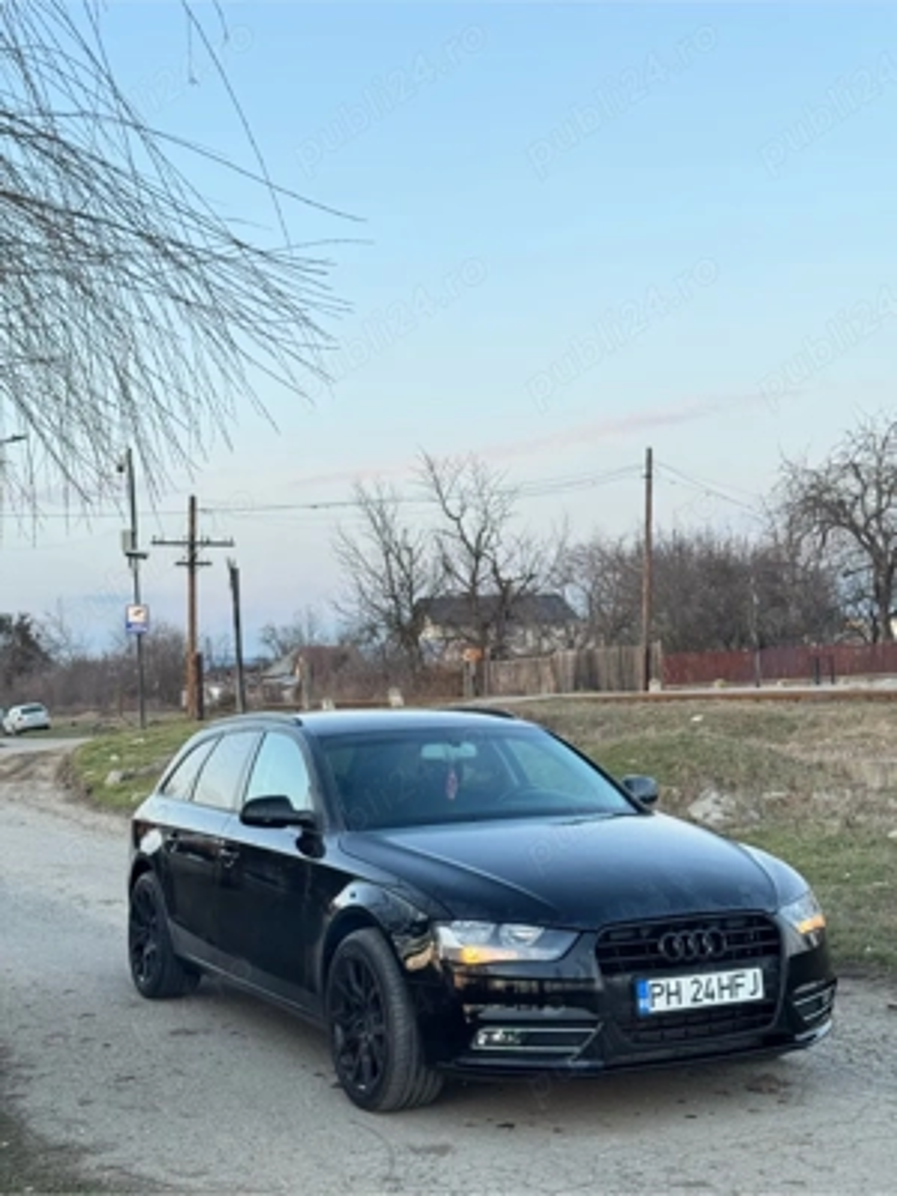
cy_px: 598
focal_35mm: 48
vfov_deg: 39.7
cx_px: 448
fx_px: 1658
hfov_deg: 30.3
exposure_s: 1/60
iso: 125
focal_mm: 6.76
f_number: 1.78
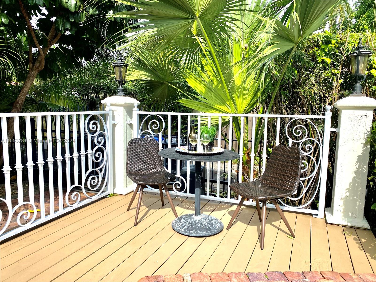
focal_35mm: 26
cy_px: 141
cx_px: 188
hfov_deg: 67.3
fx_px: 282
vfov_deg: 53.1
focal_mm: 4.25
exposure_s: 1/2463
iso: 32
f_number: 1.8
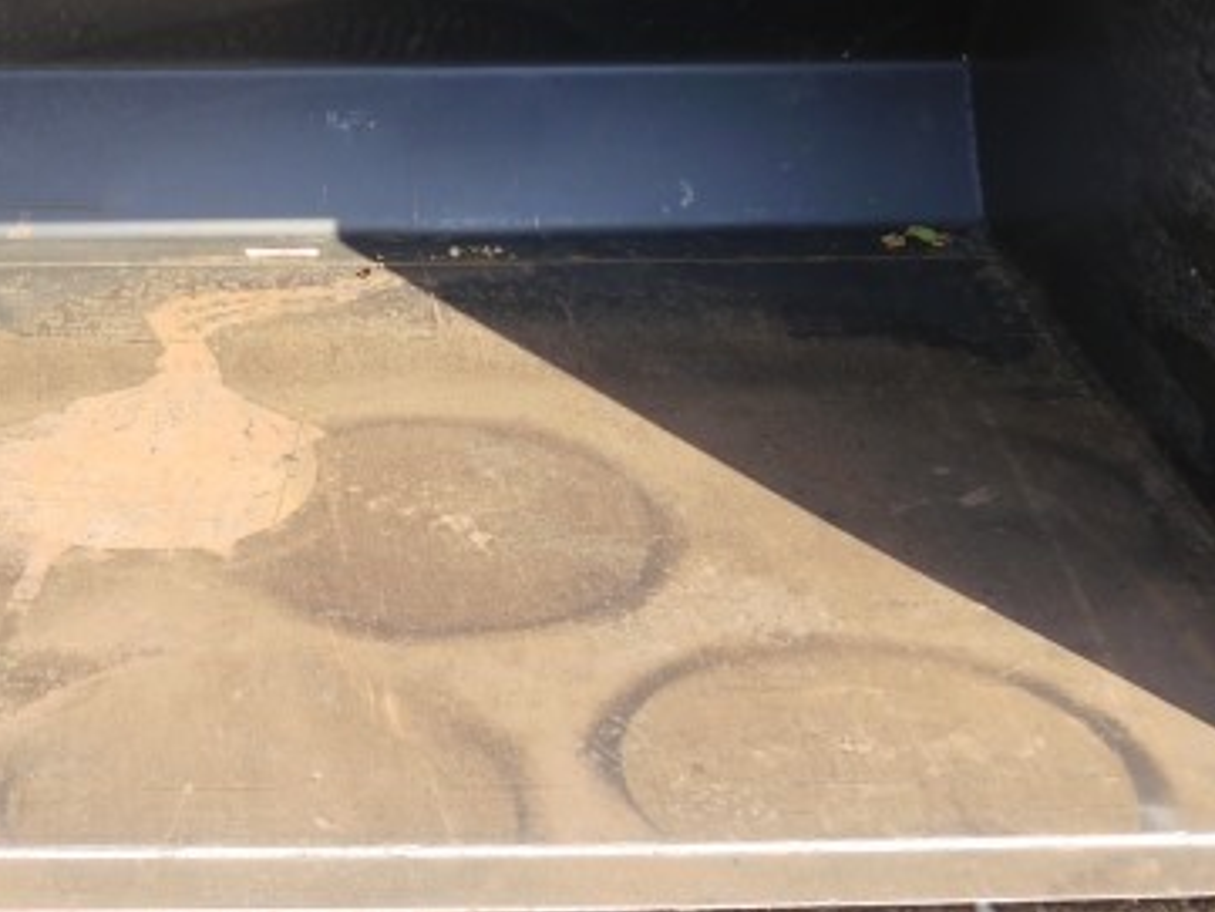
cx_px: 88
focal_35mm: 85
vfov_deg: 17.2
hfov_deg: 22.4
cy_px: 131
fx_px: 2984
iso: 160
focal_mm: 15
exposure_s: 1/160
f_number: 5
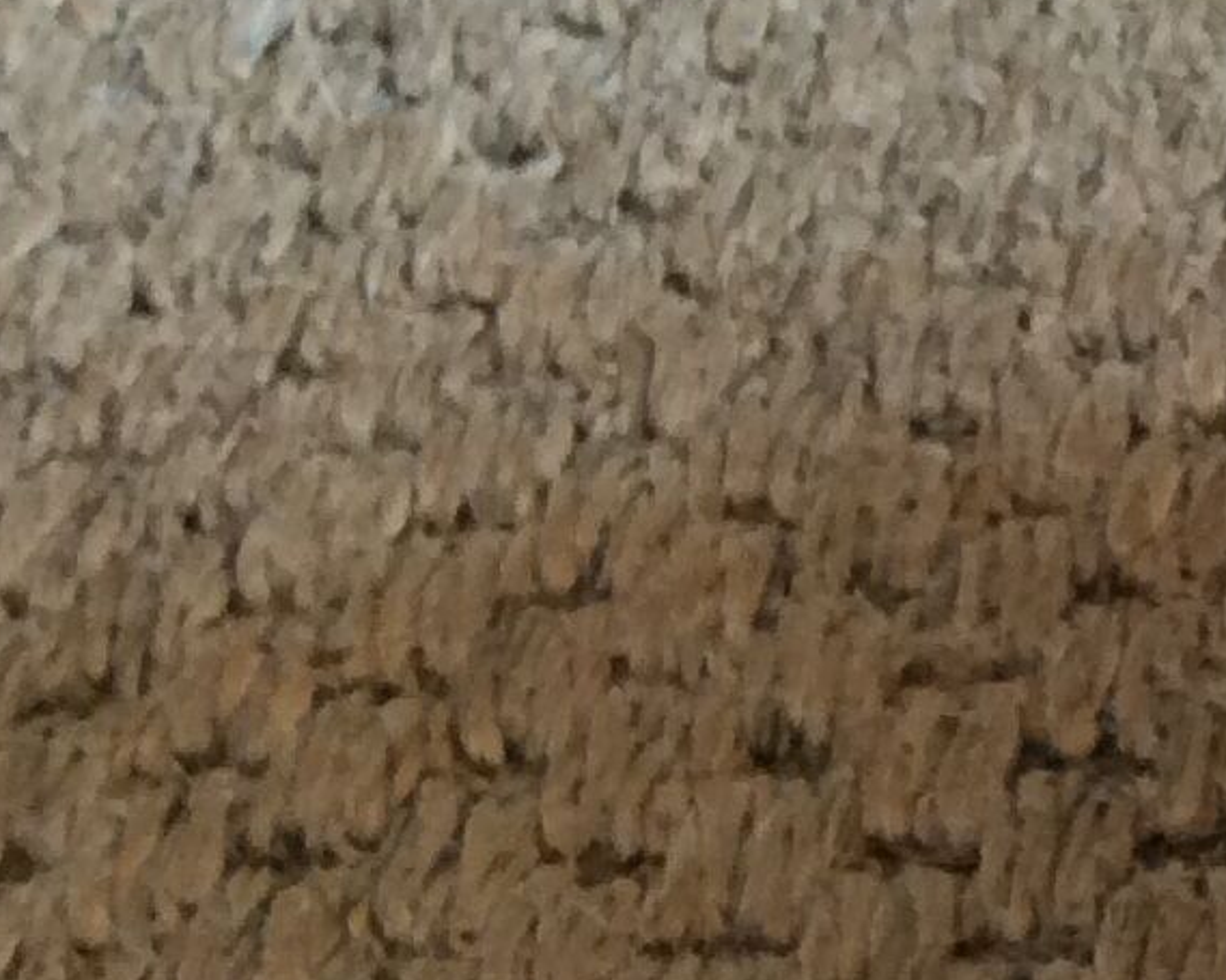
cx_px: 2767
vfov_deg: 10.9
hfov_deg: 11.6
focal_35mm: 142
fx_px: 5152
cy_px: 334
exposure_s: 1/25
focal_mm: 3.3
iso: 64
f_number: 2.4
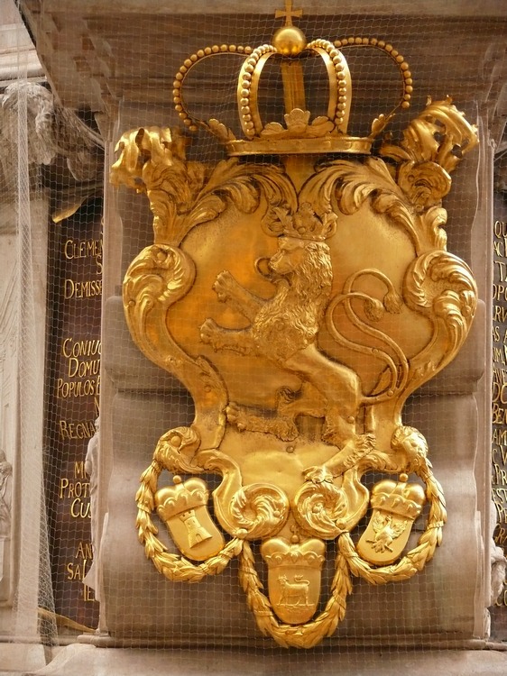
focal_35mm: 146
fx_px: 2853
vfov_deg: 13.5
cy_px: 338
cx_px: 254
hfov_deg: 10.2
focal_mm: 30.8
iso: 400
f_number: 3.6
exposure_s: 1/25
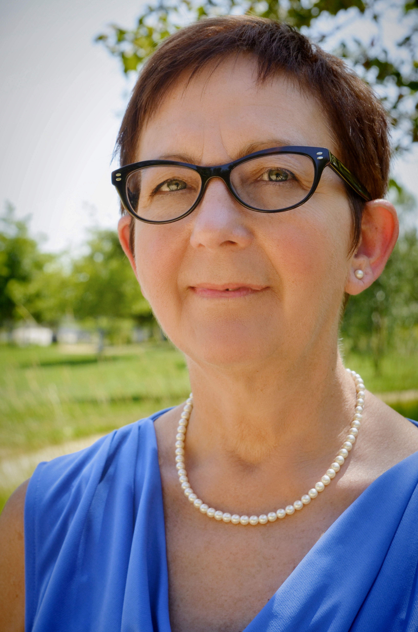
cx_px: 209
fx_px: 1050
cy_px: 316
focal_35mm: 60
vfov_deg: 33.5
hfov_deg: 22.5
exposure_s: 1/250
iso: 200
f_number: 8
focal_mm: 40
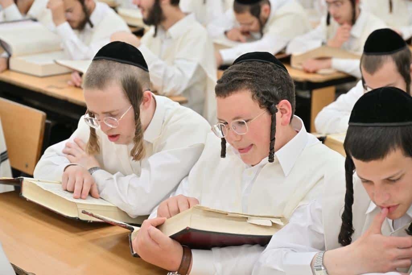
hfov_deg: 23.4
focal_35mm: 87
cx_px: 206
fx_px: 996
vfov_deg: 15.7
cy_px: 138
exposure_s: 1/200
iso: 800
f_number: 5
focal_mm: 87
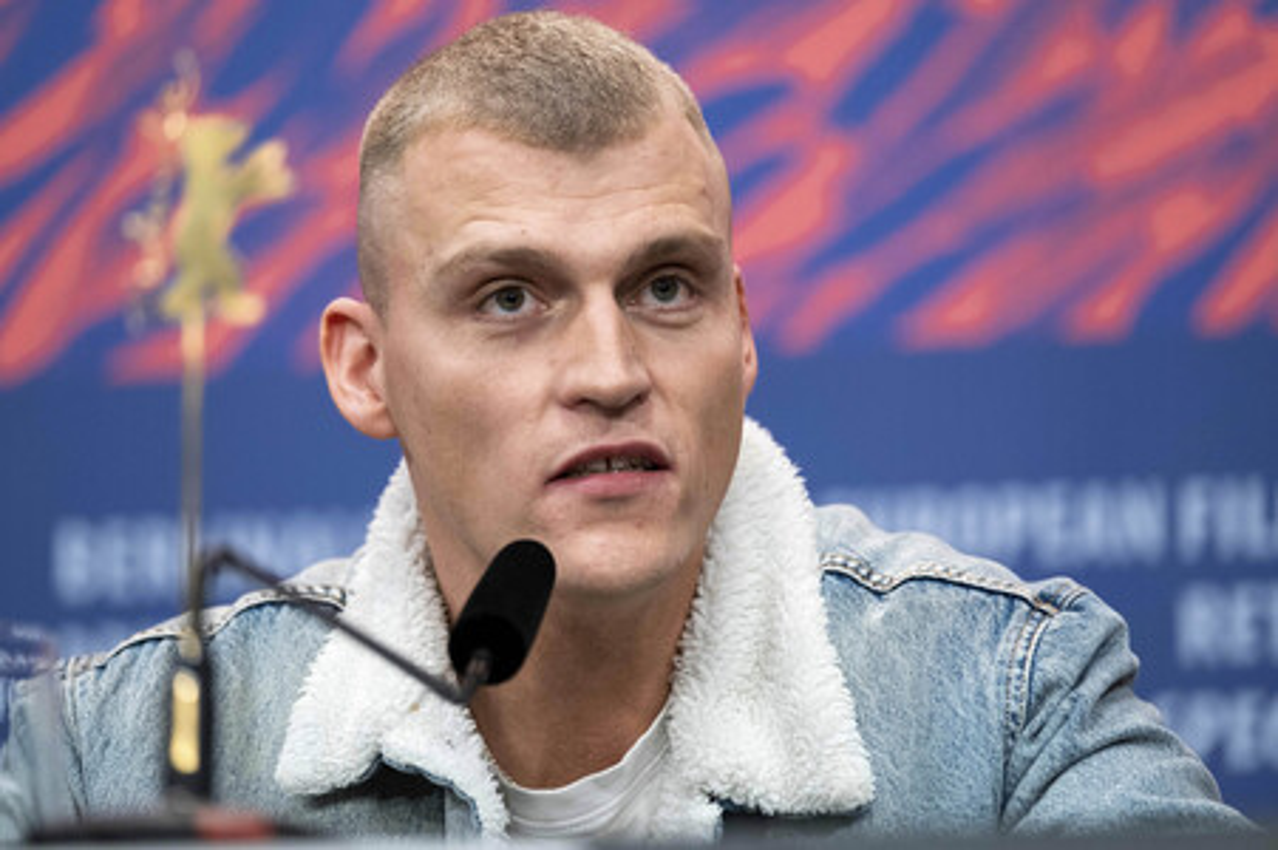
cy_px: 425
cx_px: 639
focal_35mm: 210
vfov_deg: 6.5
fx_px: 7449
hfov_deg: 9.8
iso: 1250
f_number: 2.8
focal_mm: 140
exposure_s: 1/340
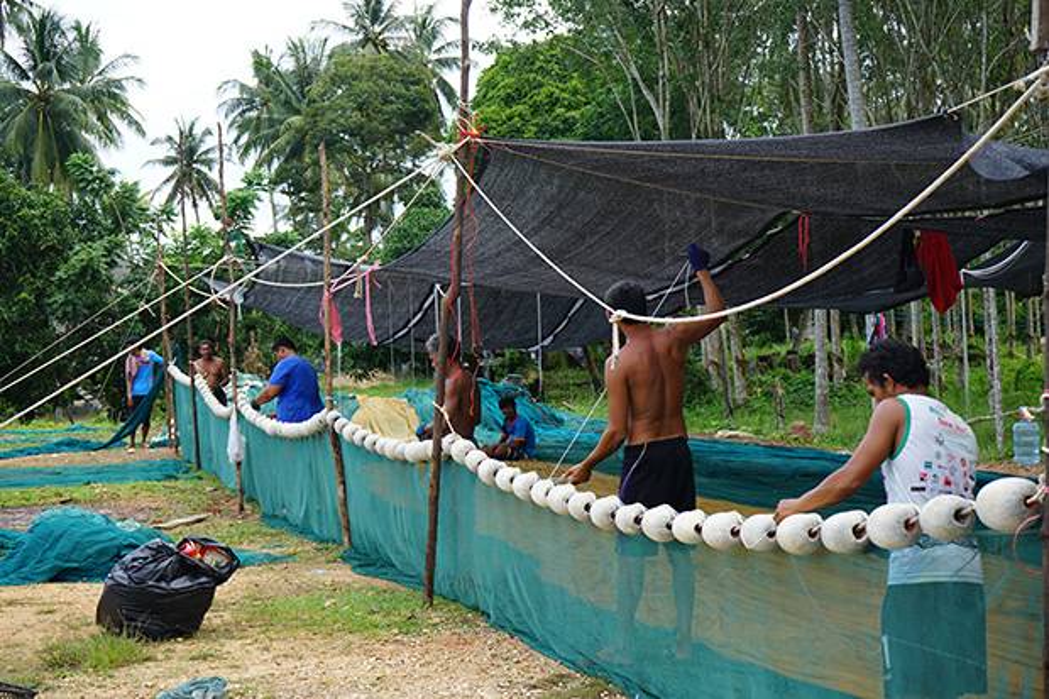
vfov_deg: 22.2
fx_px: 1777
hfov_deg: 32.9
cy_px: 350
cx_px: 524
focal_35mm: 61
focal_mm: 61
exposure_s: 1/100
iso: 100
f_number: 7.1
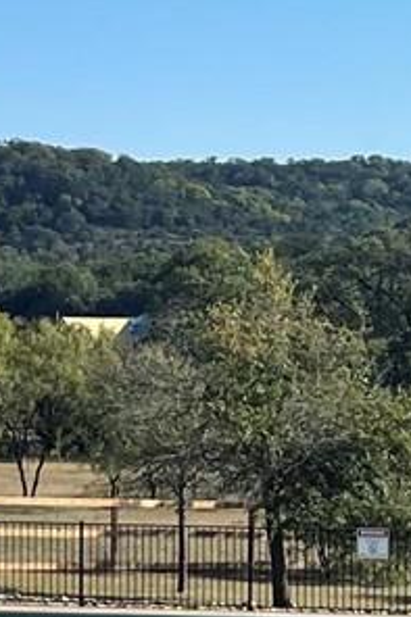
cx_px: -630
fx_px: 3206
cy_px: 298
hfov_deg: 6.9
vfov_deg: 11.0
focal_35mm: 187
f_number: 1.6
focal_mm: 5.1
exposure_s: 1/2924
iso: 32
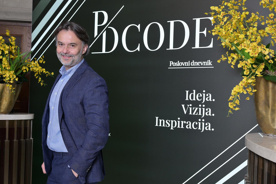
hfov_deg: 43.6
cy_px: 92
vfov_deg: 29.9
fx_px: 345
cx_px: 138
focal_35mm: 45
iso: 640
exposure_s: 1/125
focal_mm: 45
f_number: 5.6
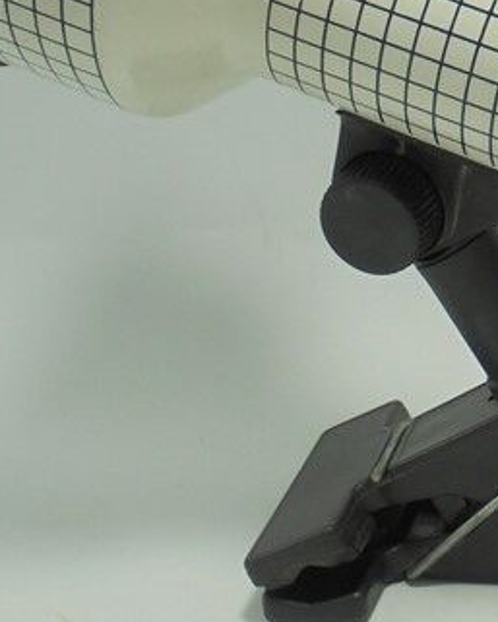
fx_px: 1915
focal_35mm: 104
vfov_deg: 18.4
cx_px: 682
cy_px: 193
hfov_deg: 14.1
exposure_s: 1/80
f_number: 4.2
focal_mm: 6.9
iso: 100
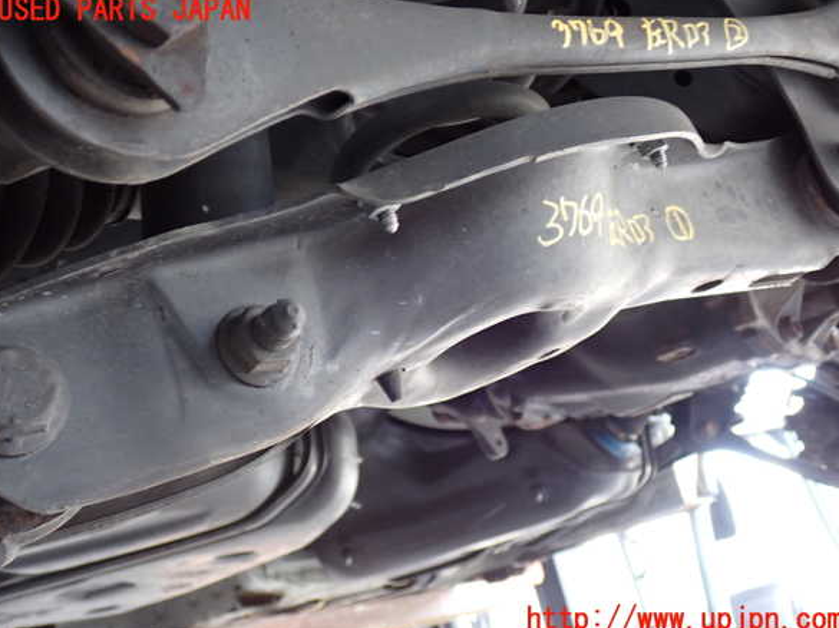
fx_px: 945
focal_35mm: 39
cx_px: 420
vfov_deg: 36.8
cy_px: 315
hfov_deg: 47.9
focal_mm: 6.83
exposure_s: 1/40
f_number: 2.7
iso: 320
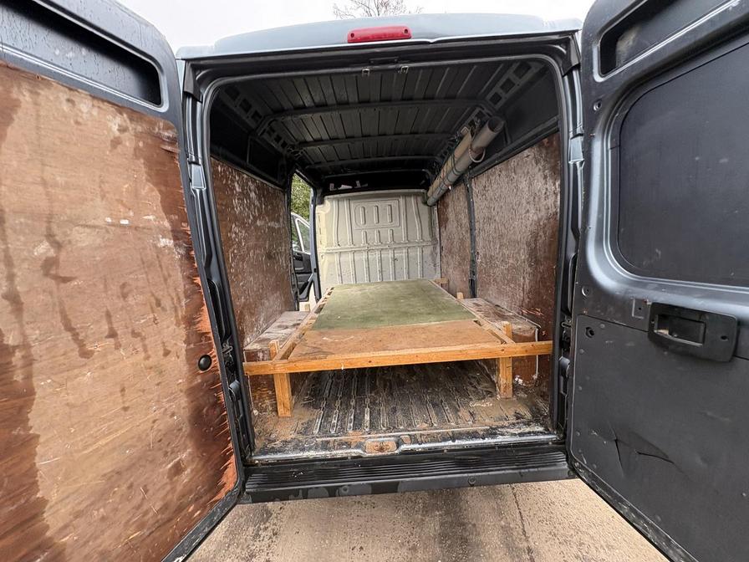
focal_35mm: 14
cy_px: 281
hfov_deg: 102.1
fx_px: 303
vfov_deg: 85.7
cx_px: 374
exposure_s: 1/136
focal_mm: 2.22
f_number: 2.2
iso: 64
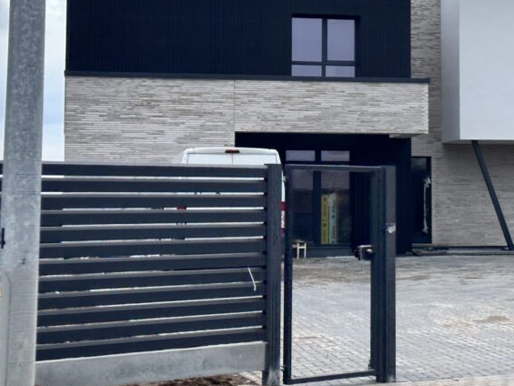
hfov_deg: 22.2
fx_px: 1292
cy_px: 108
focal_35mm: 87
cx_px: 398
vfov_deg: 16.9
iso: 50
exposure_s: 1/248
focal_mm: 6.86
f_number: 1.78
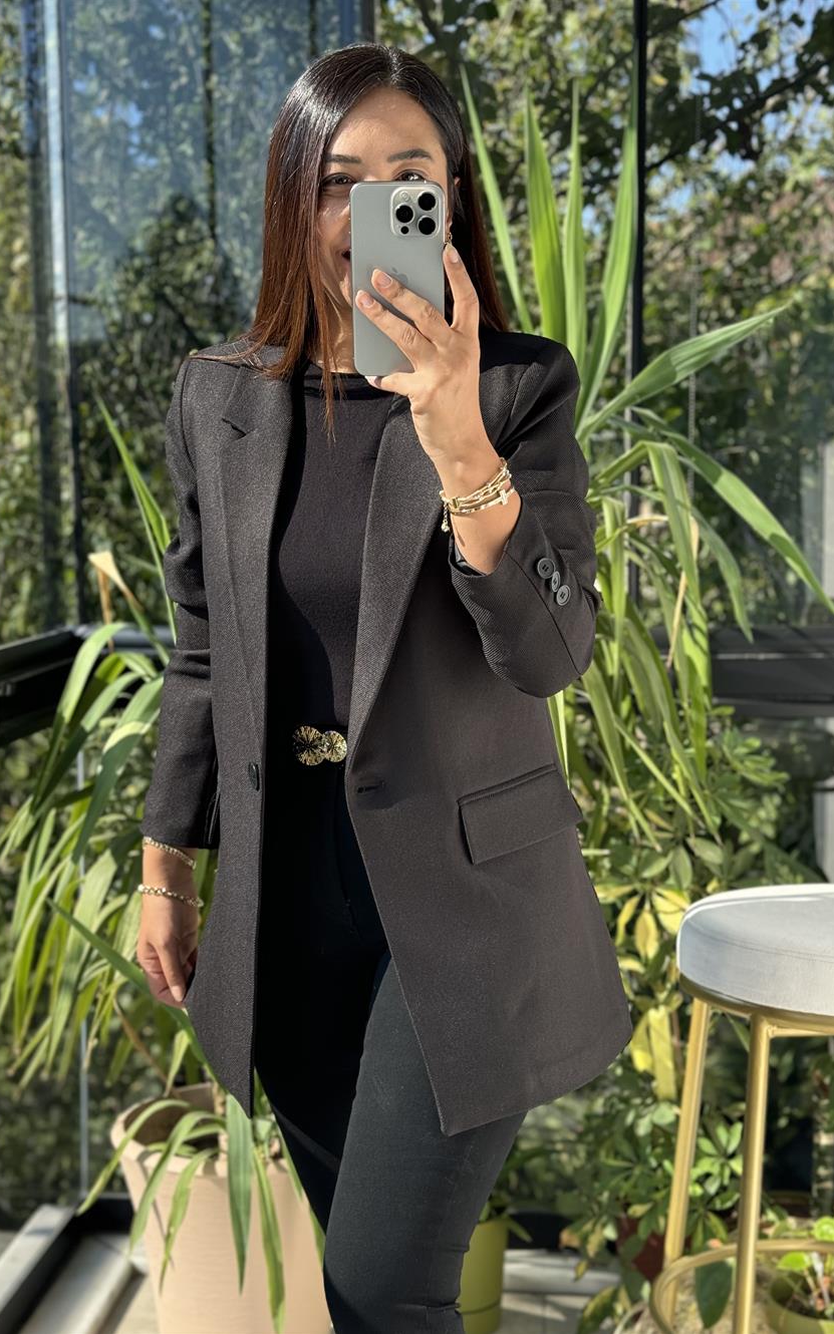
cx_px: 410
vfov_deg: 39.6
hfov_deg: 25.3
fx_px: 1855
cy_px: 668
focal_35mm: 51
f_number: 1.78
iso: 64
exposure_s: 1/464
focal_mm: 6.76
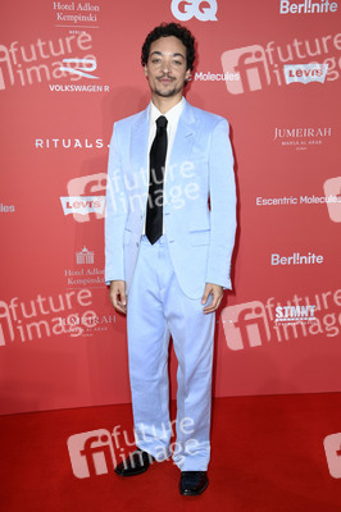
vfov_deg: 41.1
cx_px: 170
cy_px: 256
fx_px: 683
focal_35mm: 48
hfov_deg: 28.0
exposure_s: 1/250
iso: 800
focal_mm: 48
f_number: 5.6
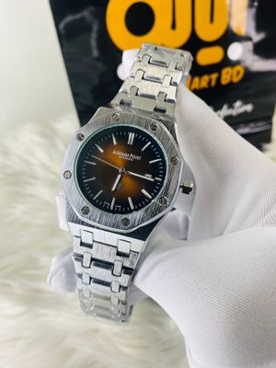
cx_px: 138
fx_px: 266
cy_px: 184
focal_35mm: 25
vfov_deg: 69.4
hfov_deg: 54.9
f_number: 1.8
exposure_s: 1/100
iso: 40
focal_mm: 4.25
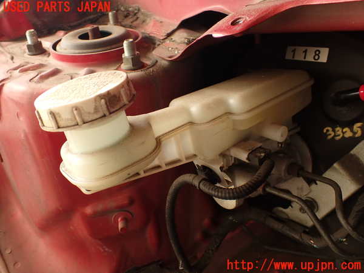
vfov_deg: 44.2
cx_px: 182
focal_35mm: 32
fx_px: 336
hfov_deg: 56.8
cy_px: 136
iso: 200
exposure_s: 1/60
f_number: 2.4
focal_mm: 5.79
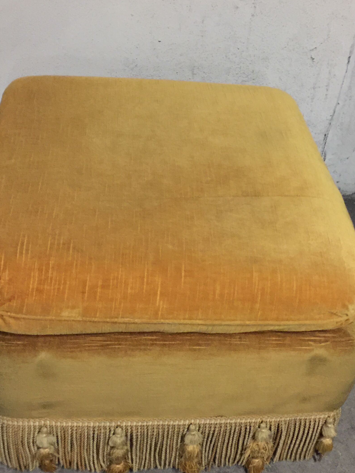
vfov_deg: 42.0
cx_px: 184
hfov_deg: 32.2
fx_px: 615
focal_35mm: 45
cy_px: 211
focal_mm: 4.15
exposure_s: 1/4
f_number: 2.2
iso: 125
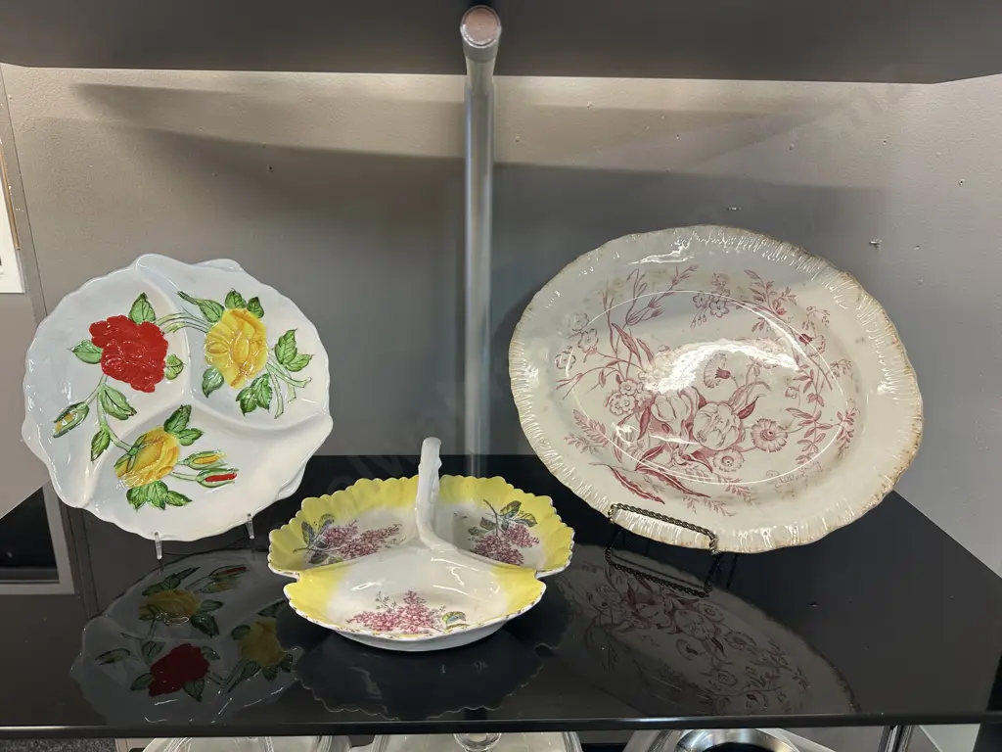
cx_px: 501
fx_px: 695
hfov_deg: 71.6
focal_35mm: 24
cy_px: 376
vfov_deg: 56.8
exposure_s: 1/50
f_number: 1.78
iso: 125
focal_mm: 6.86
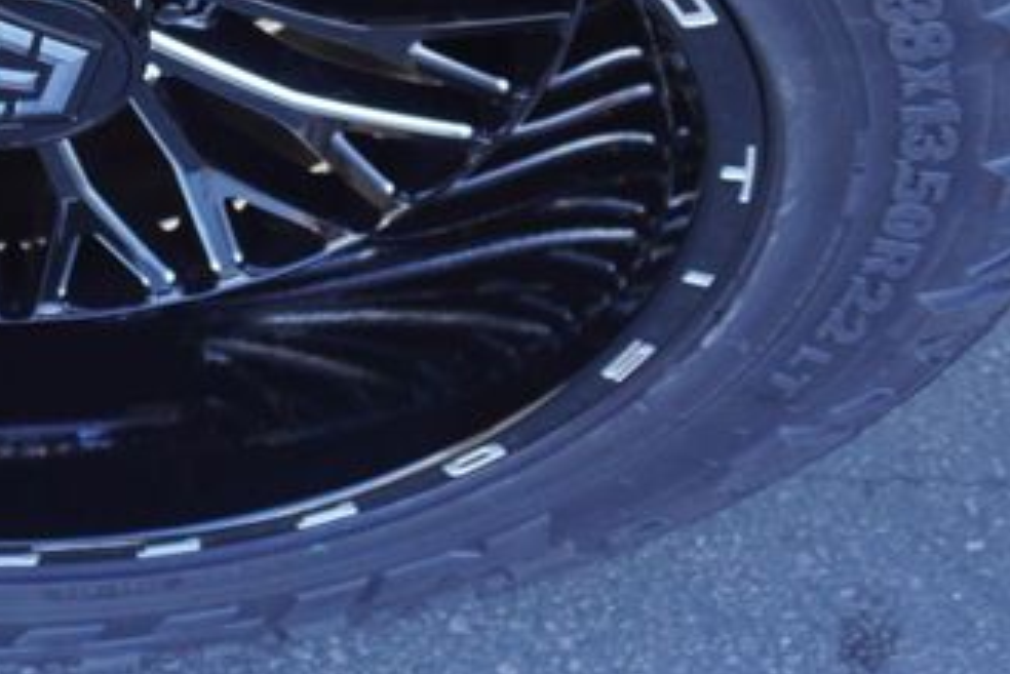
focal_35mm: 75
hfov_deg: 25.0
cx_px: -120
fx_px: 2105
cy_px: -262
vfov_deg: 16.9
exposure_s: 1/60
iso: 160
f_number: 4
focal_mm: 16
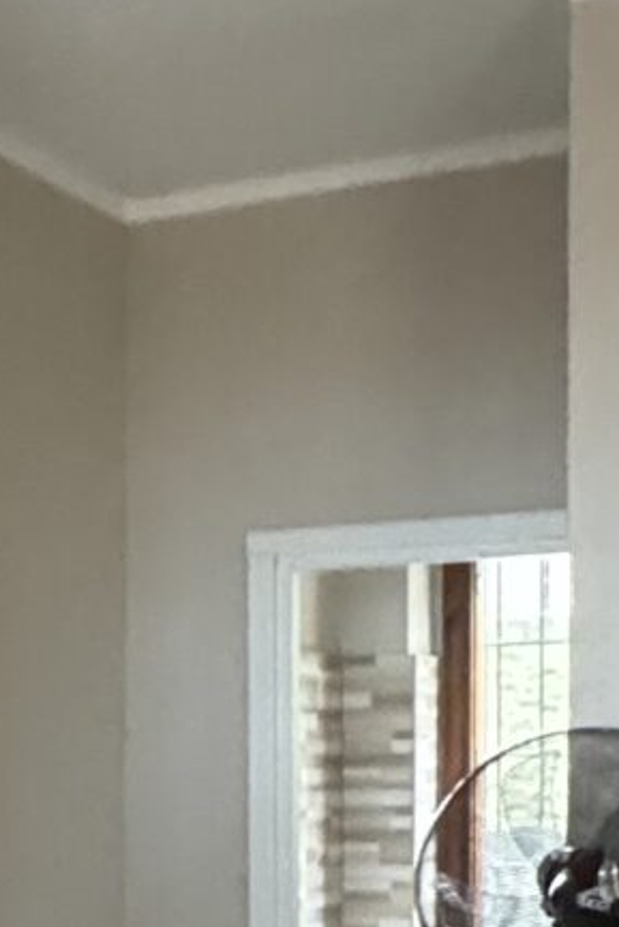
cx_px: -426
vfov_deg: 22.8
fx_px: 2216
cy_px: 903
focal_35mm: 86
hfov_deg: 14.4
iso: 1250
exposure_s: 1/58
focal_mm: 2.22
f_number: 2.2
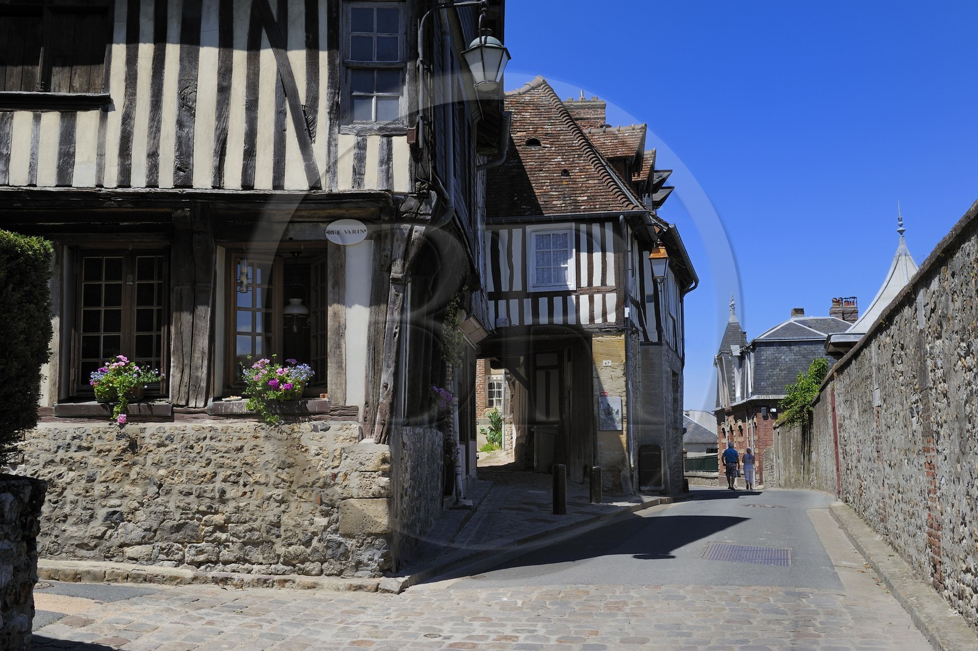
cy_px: 326
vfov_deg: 30.5
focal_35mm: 44
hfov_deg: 44.5
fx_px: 1194
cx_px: 489
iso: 200
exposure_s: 1/160
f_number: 14
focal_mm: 44
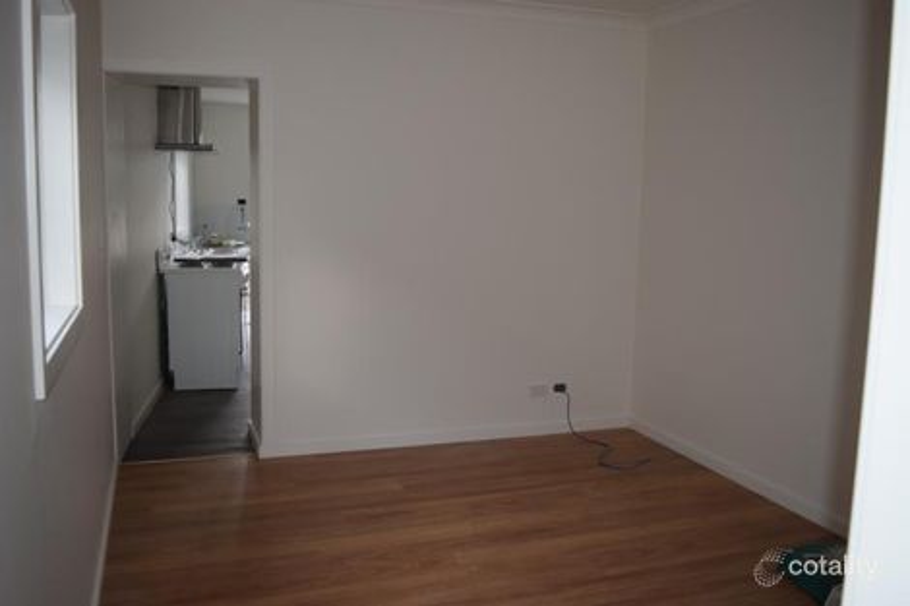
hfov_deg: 57.2
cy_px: 303
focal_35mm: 33
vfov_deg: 39.9
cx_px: 455
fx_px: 834
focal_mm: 22
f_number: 3.8
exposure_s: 1/60
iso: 900
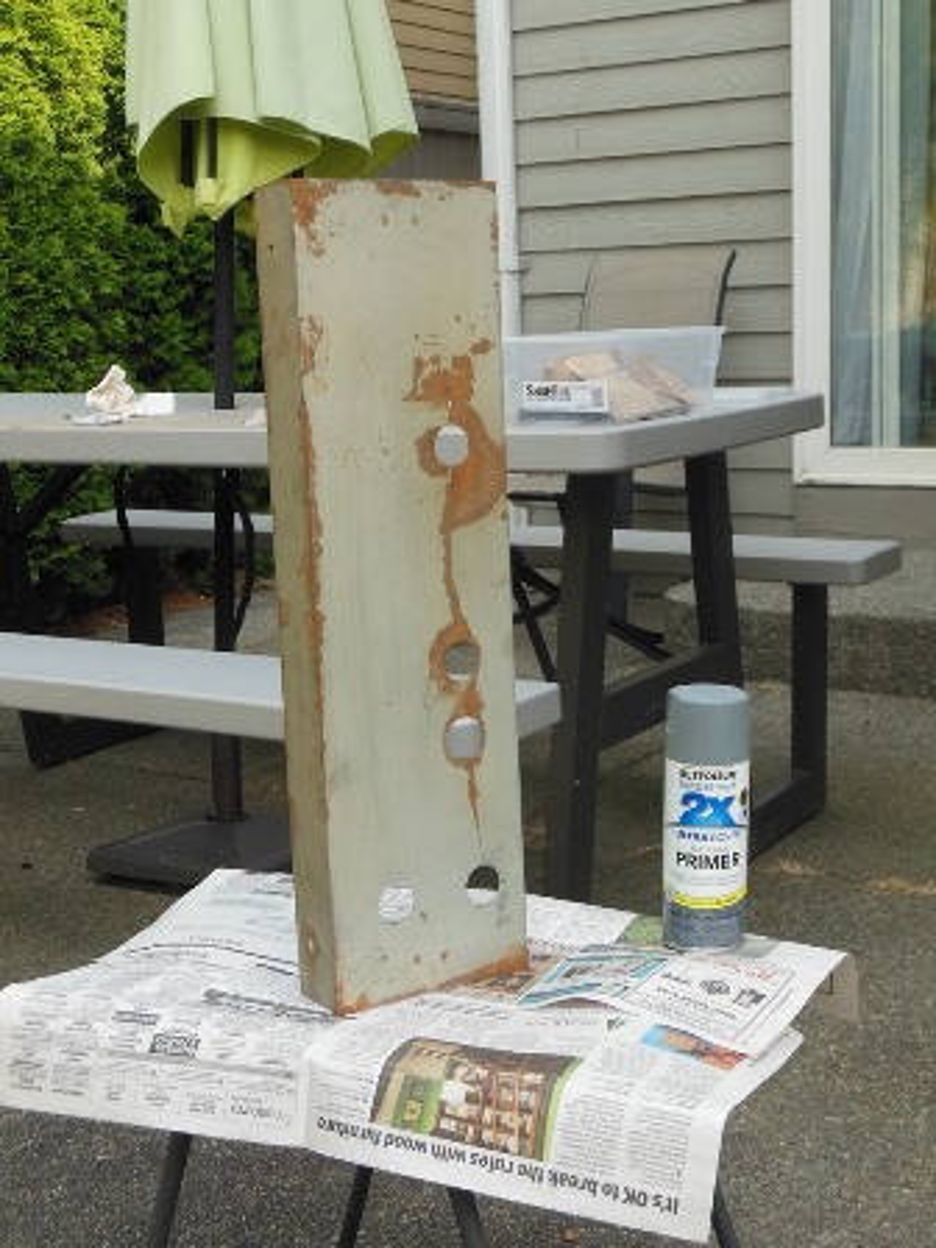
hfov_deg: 29.1
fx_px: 1803
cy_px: 624
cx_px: 468
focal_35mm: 50
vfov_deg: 38.2
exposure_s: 1/250
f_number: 4
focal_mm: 8.9
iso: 125
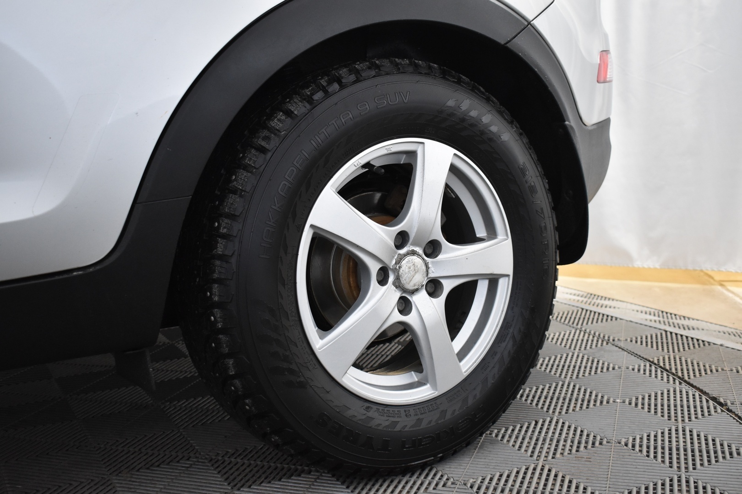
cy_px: 247
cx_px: 371
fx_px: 897
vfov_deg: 30.8
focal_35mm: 44
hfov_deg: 45.0
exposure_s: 1/50
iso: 1400
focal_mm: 29
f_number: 4.2
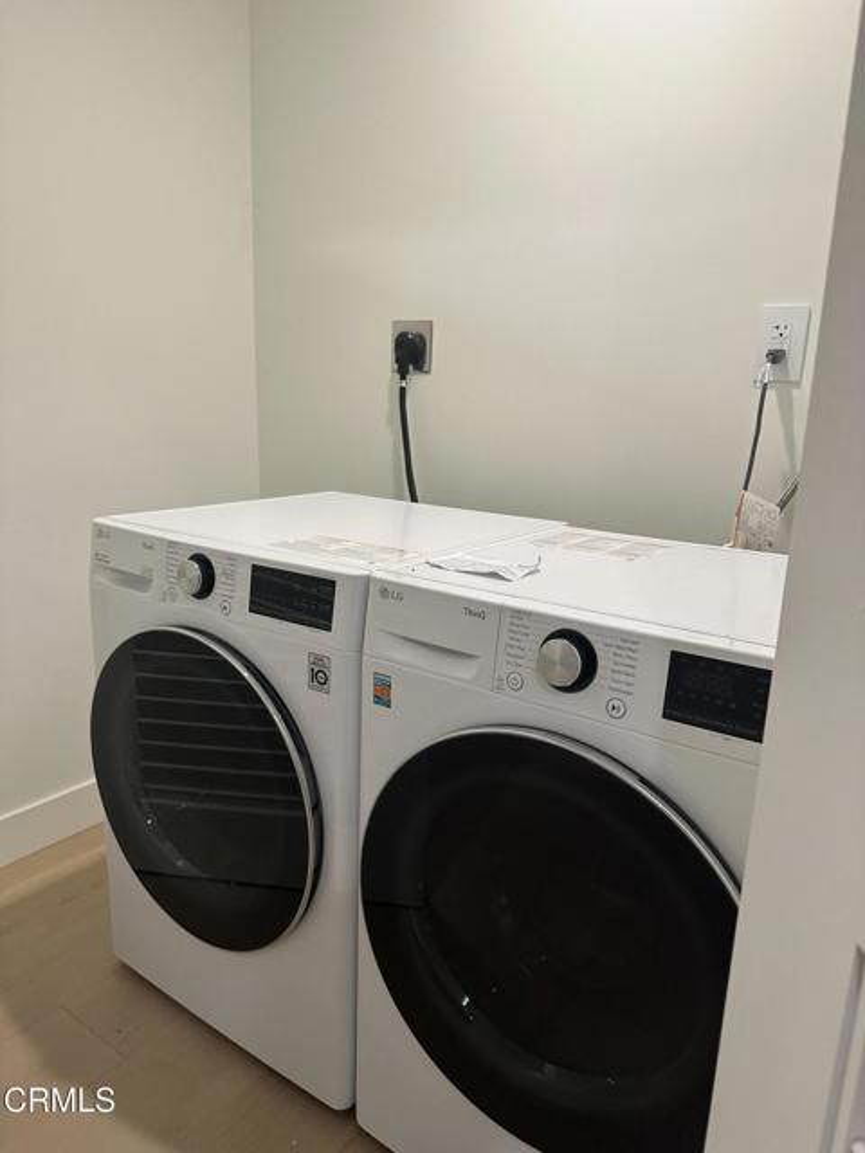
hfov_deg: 56.8
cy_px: 576
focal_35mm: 24
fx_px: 800
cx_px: 432
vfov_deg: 71.6
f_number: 1.78
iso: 250
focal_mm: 6.86
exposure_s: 1/120
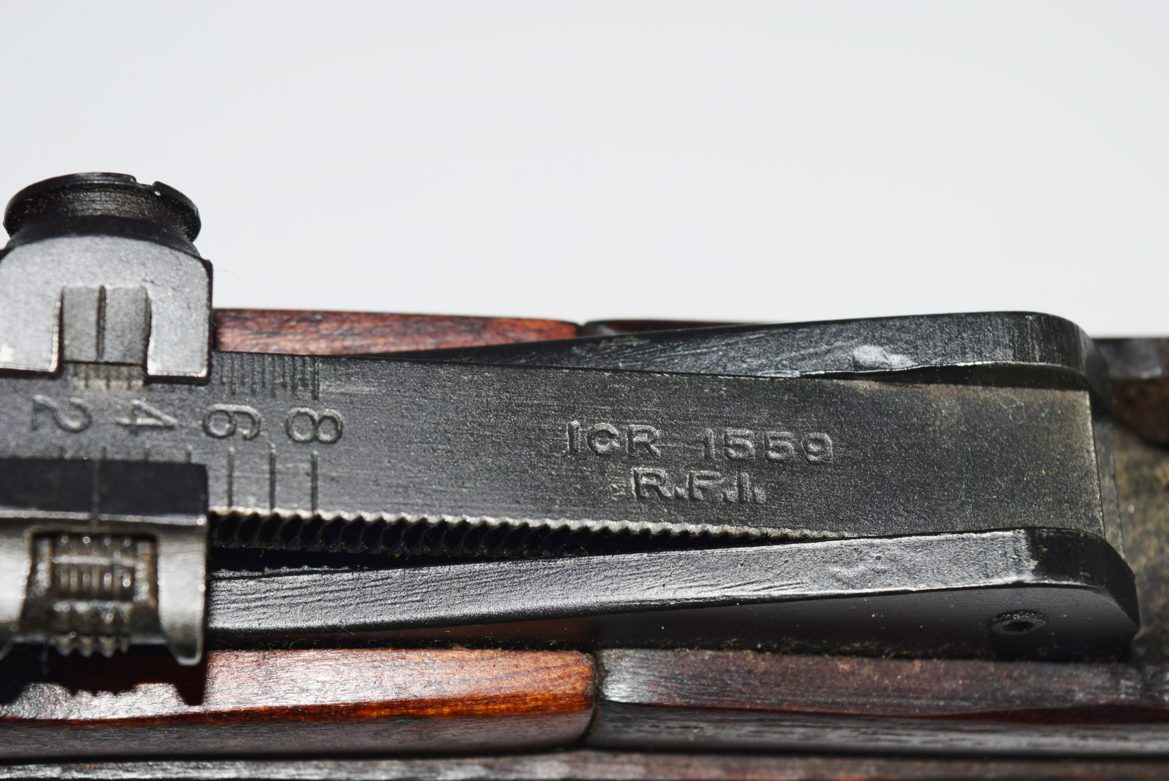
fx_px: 2827
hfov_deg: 23.4
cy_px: 370
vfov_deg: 15.7
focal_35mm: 87
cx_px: 588
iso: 100
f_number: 8
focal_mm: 48
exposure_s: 1/60
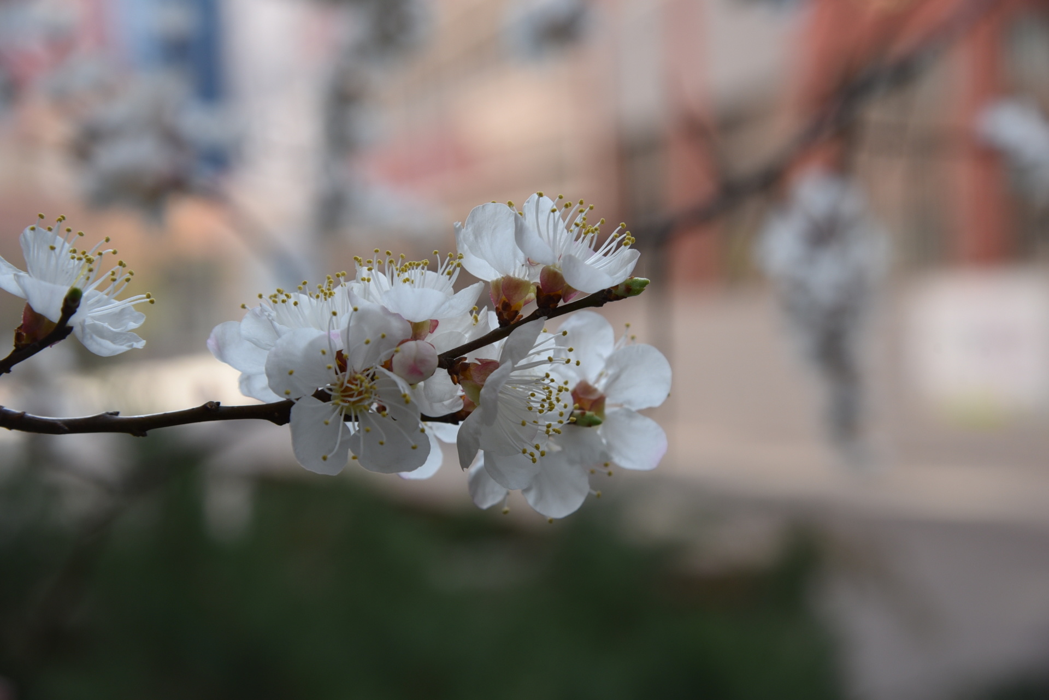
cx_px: 524
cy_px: 350
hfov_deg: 23.6
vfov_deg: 15.9
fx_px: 2507
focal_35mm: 86
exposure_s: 1/200
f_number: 7.1
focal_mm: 86
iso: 400
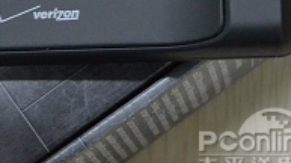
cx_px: -12
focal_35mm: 224
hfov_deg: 9.5
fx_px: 1729
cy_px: -49
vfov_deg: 5.4
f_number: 5.6
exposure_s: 1/30
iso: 3200
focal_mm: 55
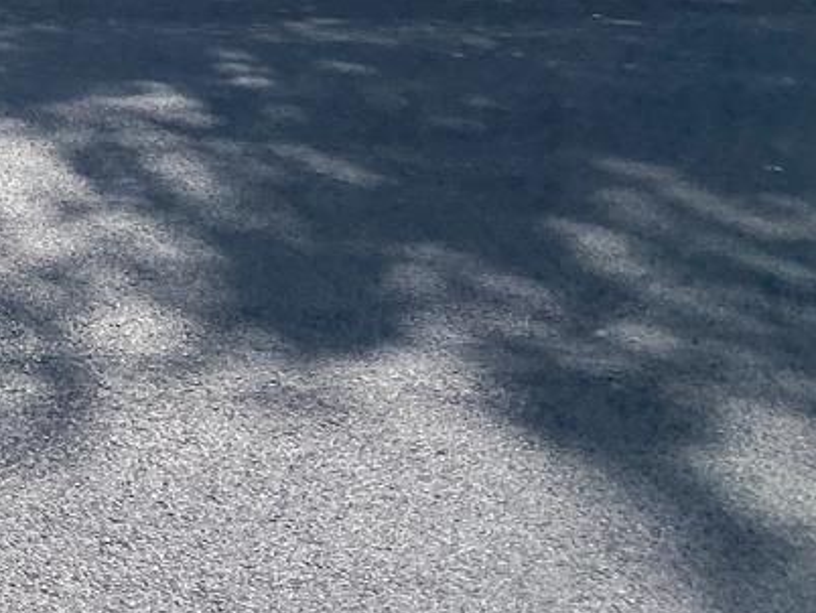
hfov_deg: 16.5
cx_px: -694
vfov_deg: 13.7
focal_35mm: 97
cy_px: -486
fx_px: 2288
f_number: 1.8
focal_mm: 4.25
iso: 32
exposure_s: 1/5747
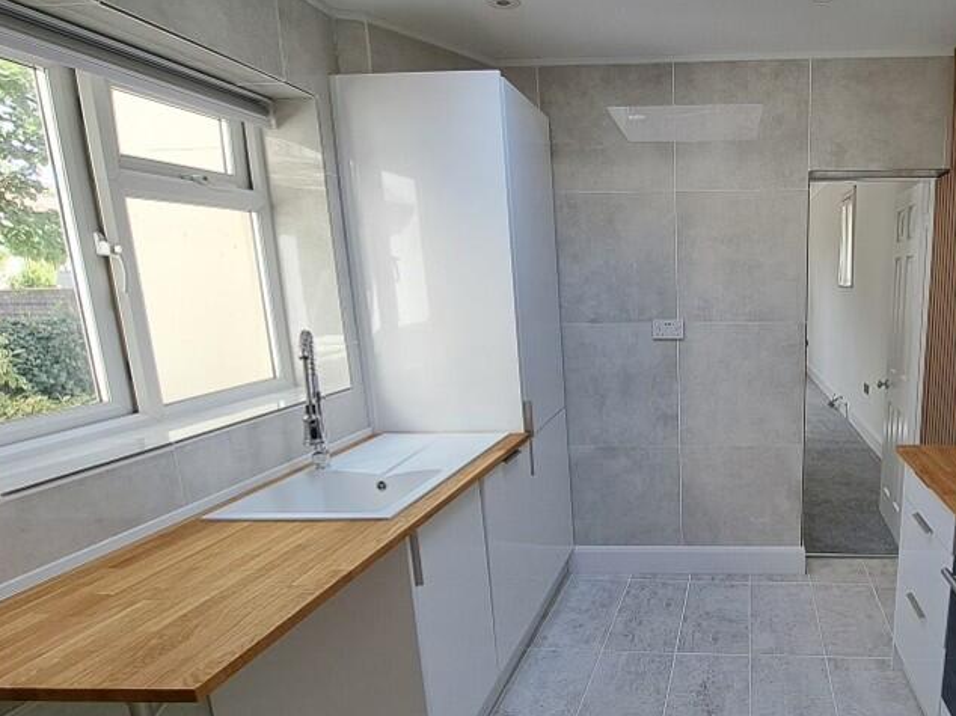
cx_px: 712
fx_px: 580
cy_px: 381
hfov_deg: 73.7
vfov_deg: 63.3
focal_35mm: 21
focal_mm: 1.74
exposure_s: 1/100
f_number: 2.2
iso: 50
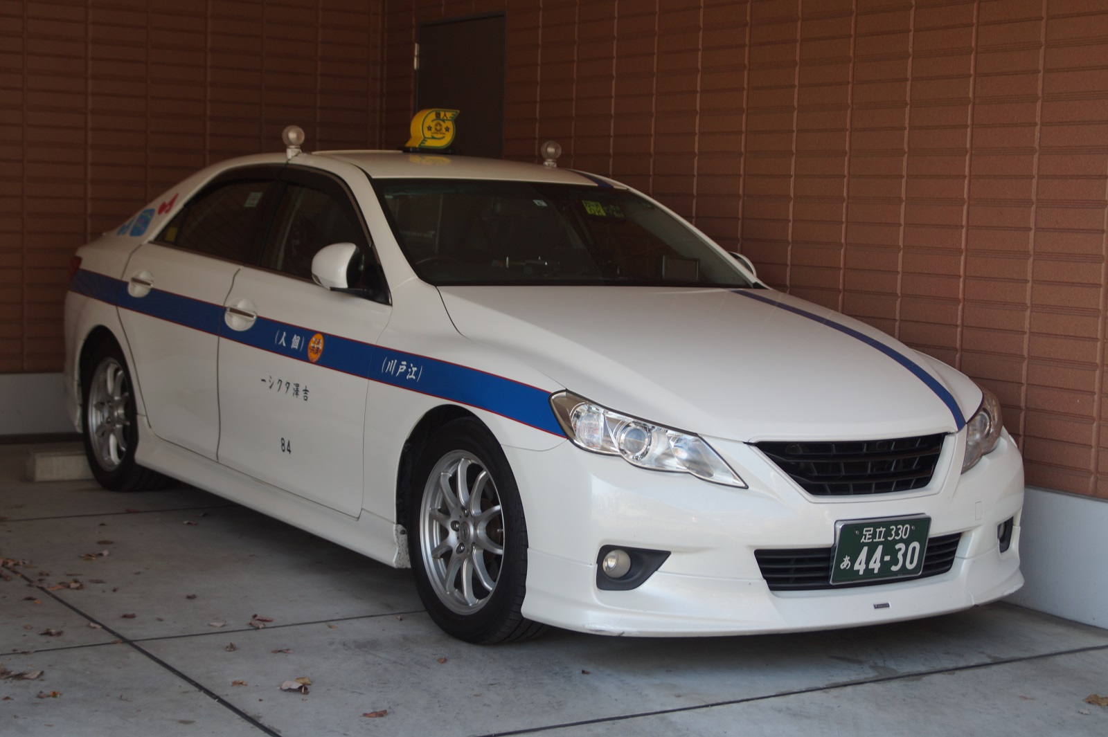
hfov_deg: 37.9
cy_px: 368
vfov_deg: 25.7
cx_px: 554
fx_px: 1615
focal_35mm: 52
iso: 125
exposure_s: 1/160
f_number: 4
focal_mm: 35
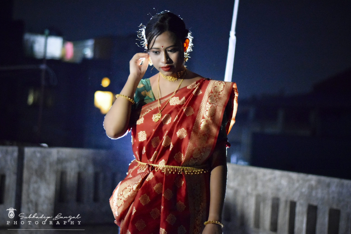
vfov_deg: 18.2
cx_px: 176
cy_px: 117
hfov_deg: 27.0
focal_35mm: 75
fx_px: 731
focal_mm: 50
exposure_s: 1/60
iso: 10000
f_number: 1.8
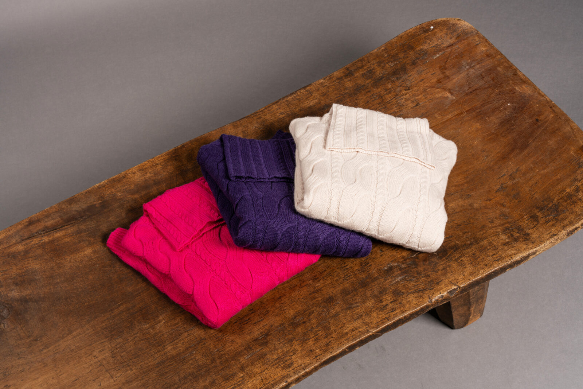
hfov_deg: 35.2
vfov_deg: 23.9
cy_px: 194
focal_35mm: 57
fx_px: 918
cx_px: 292
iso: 160
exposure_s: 1/160
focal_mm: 56.7
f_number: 11
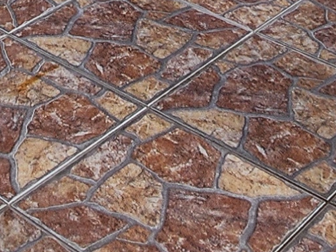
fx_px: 990
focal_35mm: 102
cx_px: 35
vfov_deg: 10.7
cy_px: -470
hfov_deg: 18.9
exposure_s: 1/341
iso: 50
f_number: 2.2
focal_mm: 2.2
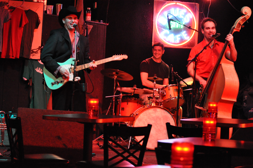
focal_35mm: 105
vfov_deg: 13.0
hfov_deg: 19.5
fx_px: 737
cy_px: 84
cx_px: 126
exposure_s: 1/25
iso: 3200
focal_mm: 70
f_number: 4.5
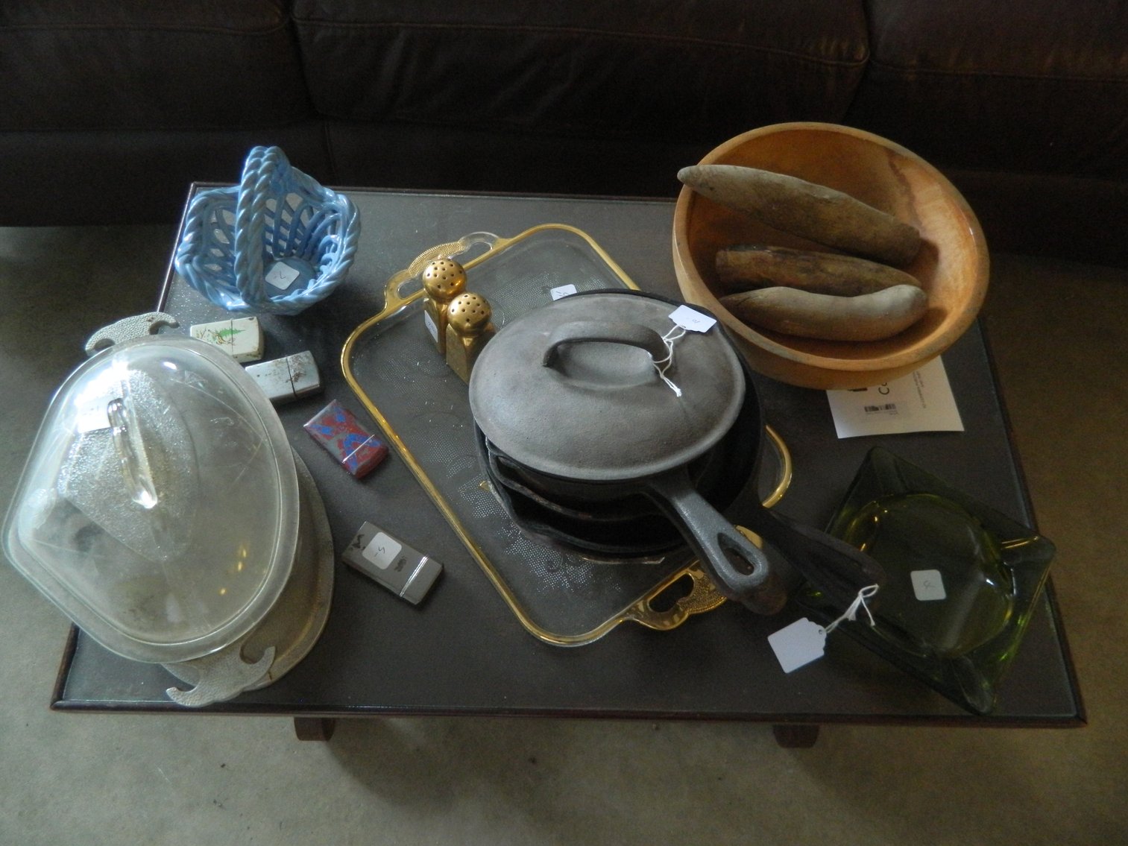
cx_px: 564
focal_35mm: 25
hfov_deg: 69.4
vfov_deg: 54.9
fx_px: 815
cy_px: 423
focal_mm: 4.5
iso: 400
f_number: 3.1
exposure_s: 1/25
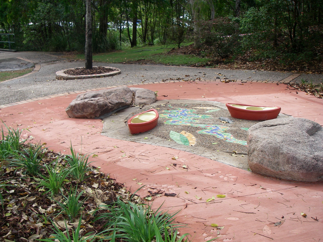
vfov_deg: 37.7
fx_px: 355
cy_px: 121
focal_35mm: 38
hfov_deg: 49.0
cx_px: 162
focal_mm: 6.3
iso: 64
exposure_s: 1/250
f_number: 3.3
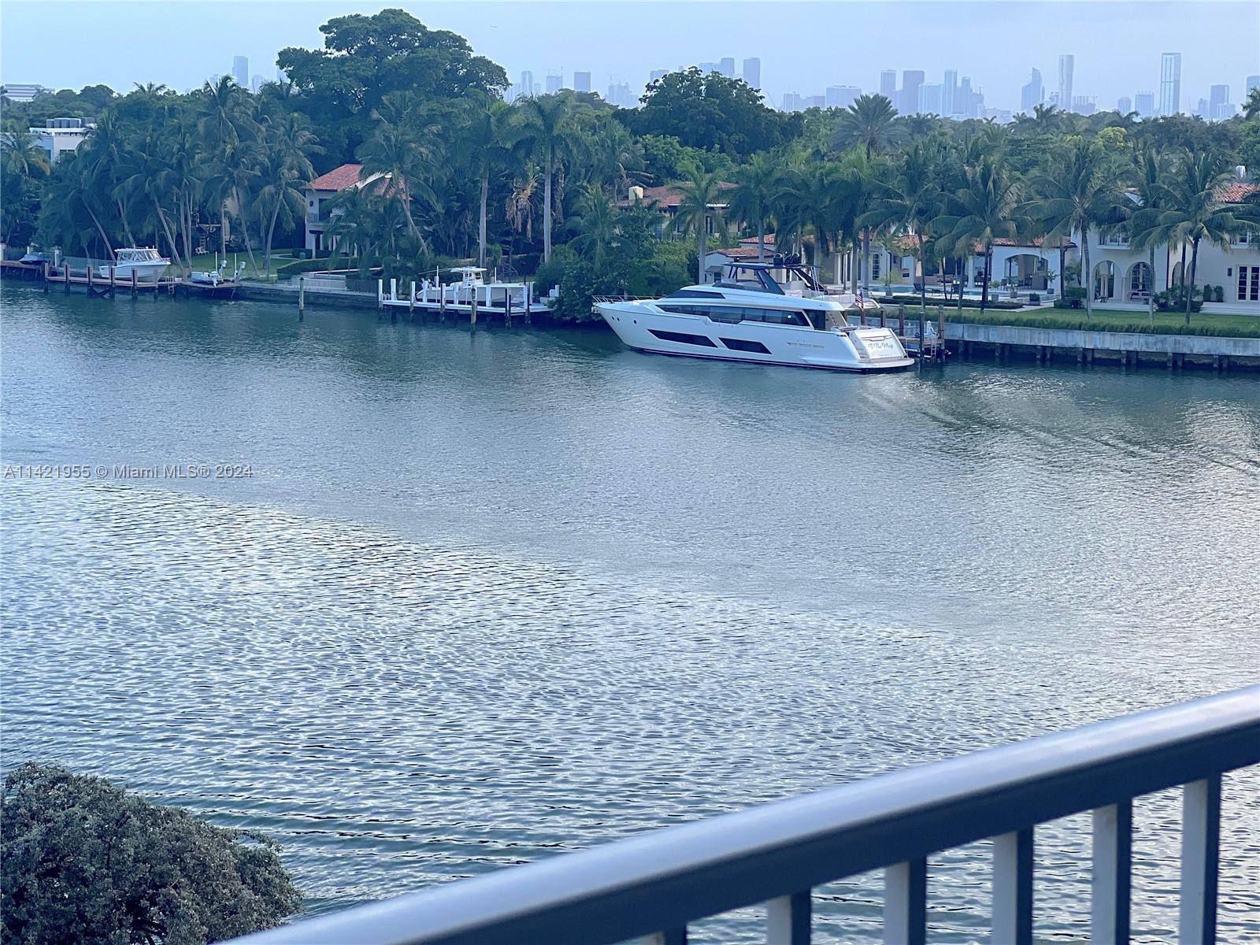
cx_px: 630
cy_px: 472
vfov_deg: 19.1
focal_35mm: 77
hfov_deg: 25.3
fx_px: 2803
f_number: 2.8
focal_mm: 9
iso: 32
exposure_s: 1/121
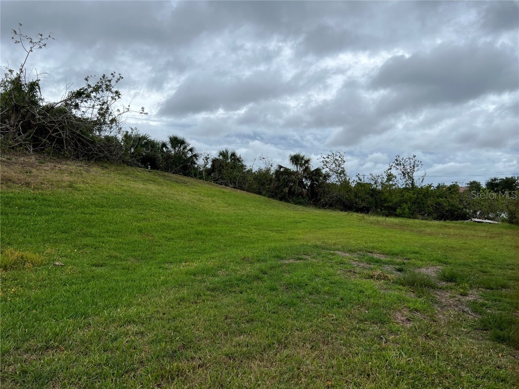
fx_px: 390
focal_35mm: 26
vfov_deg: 53.1
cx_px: 260
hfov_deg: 67.3
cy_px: 194
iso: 50
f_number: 1.5
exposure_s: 1/2045
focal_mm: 5.7
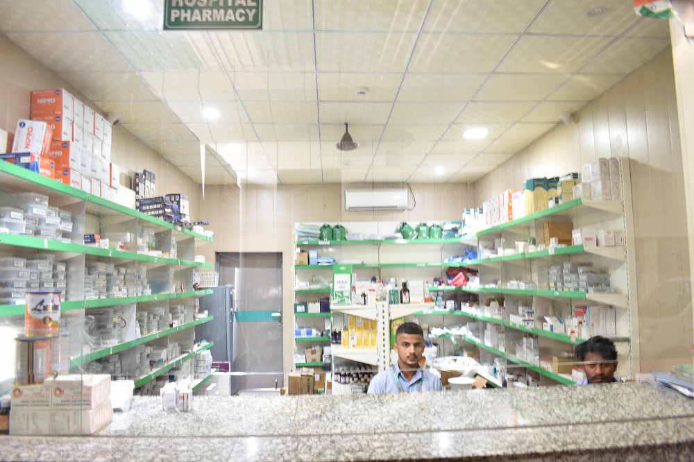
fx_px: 520
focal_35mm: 27
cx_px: 347
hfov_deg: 67.4
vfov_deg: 47.9
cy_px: 231
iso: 100
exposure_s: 1/2.5
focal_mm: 18
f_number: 3.5
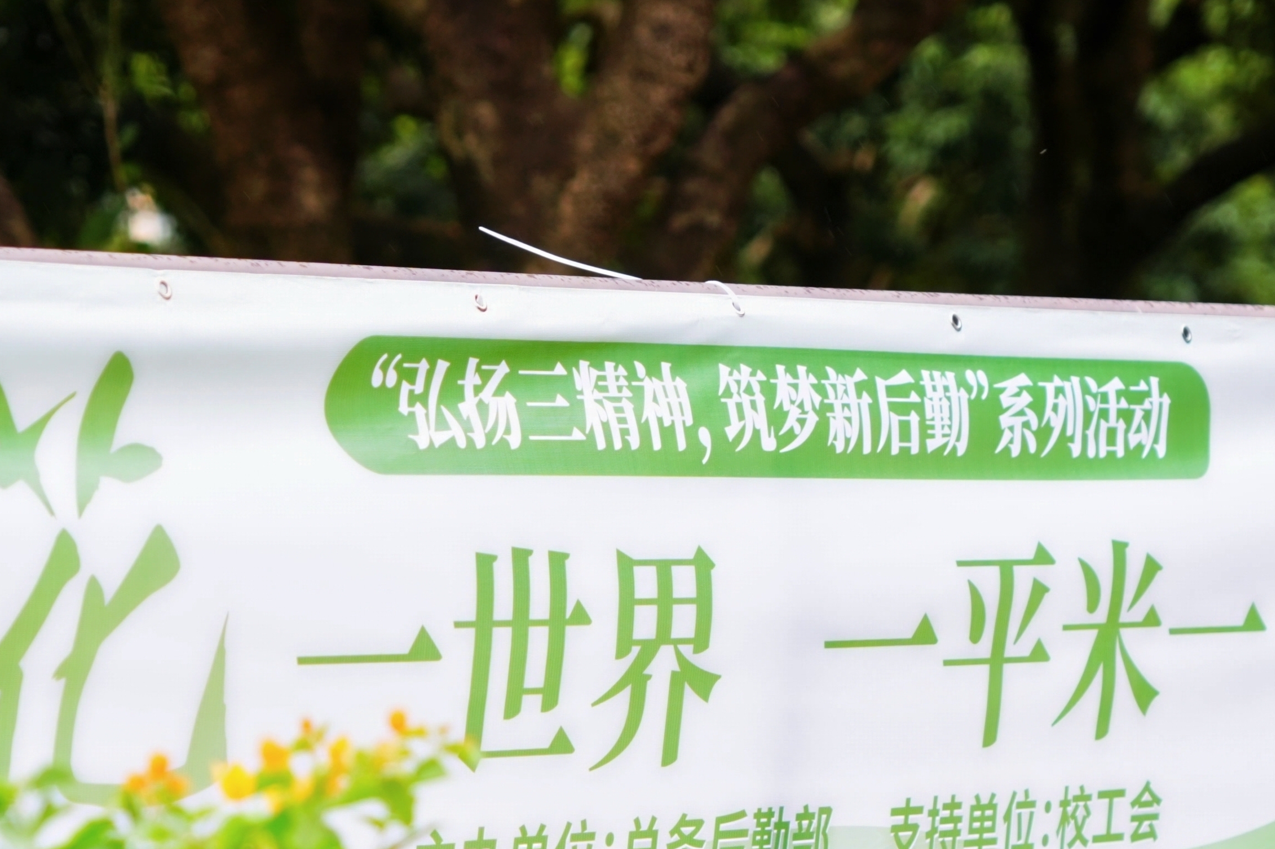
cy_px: 587
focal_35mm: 186
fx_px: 6586
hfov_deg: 11.1
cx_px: 523
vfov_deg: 7.4
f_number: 2.8
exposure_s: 1/200
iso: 200
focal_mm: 70
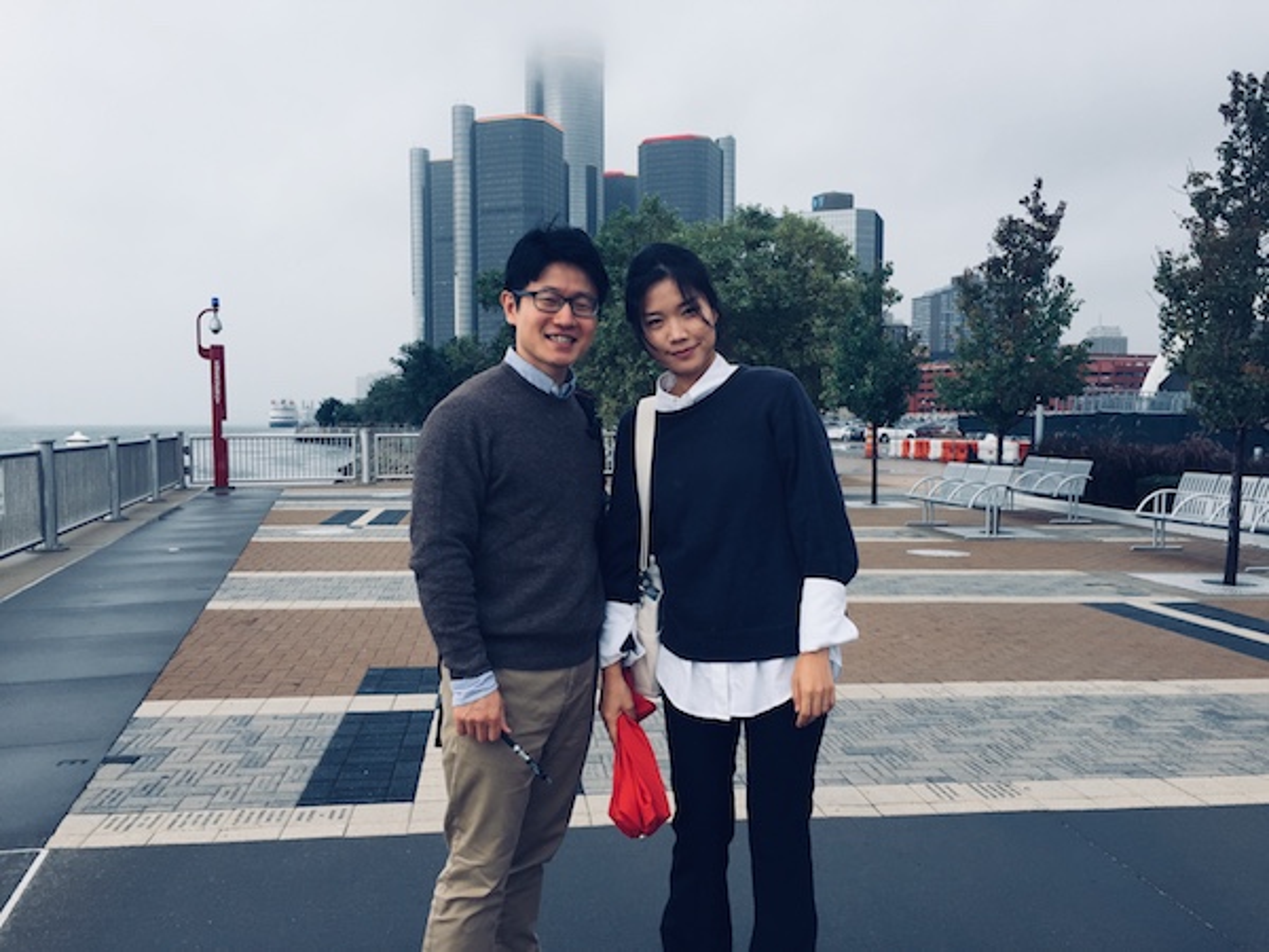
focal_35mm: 29
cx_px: 634
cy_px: 476
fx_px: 1063
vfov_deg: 48.2
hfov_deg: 61.7
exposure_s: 1/1041
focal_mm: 4.15
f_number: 2.2
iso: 32
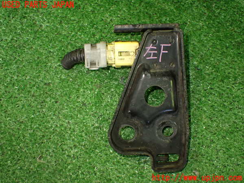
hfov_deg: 45.8
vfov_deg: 35.1
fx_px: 289
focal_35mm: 41
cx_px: 122
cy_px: 92
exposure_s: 1/60
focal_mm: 7.31
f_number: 2.8
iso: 800
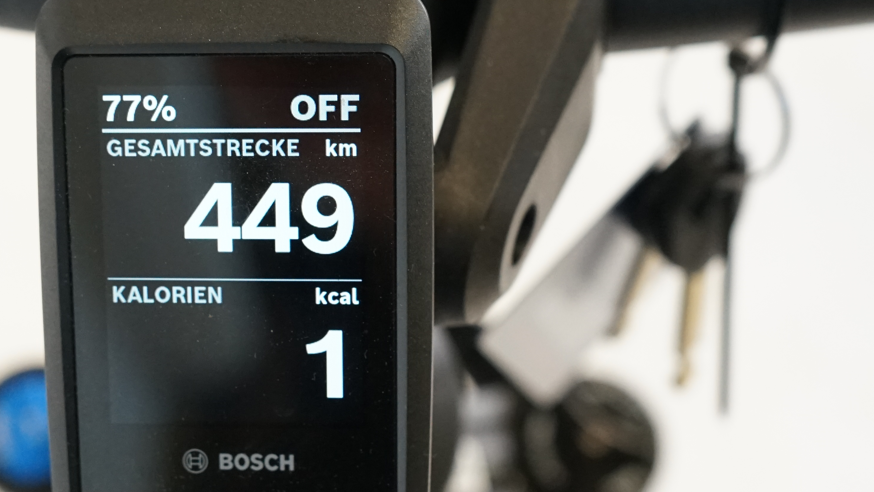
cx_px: 265
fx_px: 1877
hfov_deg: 26.0
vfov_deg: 14.9
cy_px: 301
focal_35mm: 81
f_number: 5.6
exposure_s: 1/200
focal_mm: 38
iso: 2500
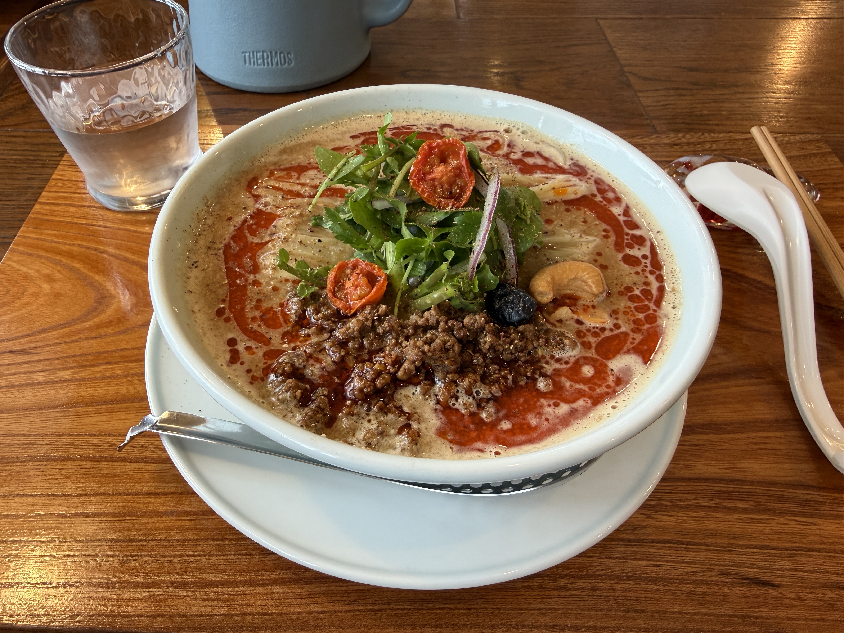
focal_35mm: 24
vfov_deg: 56.8
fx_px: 585
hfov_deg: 71.6
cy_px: 316
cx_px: 422
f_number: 2.2
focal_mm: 2.22
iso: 80
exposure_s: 1/100
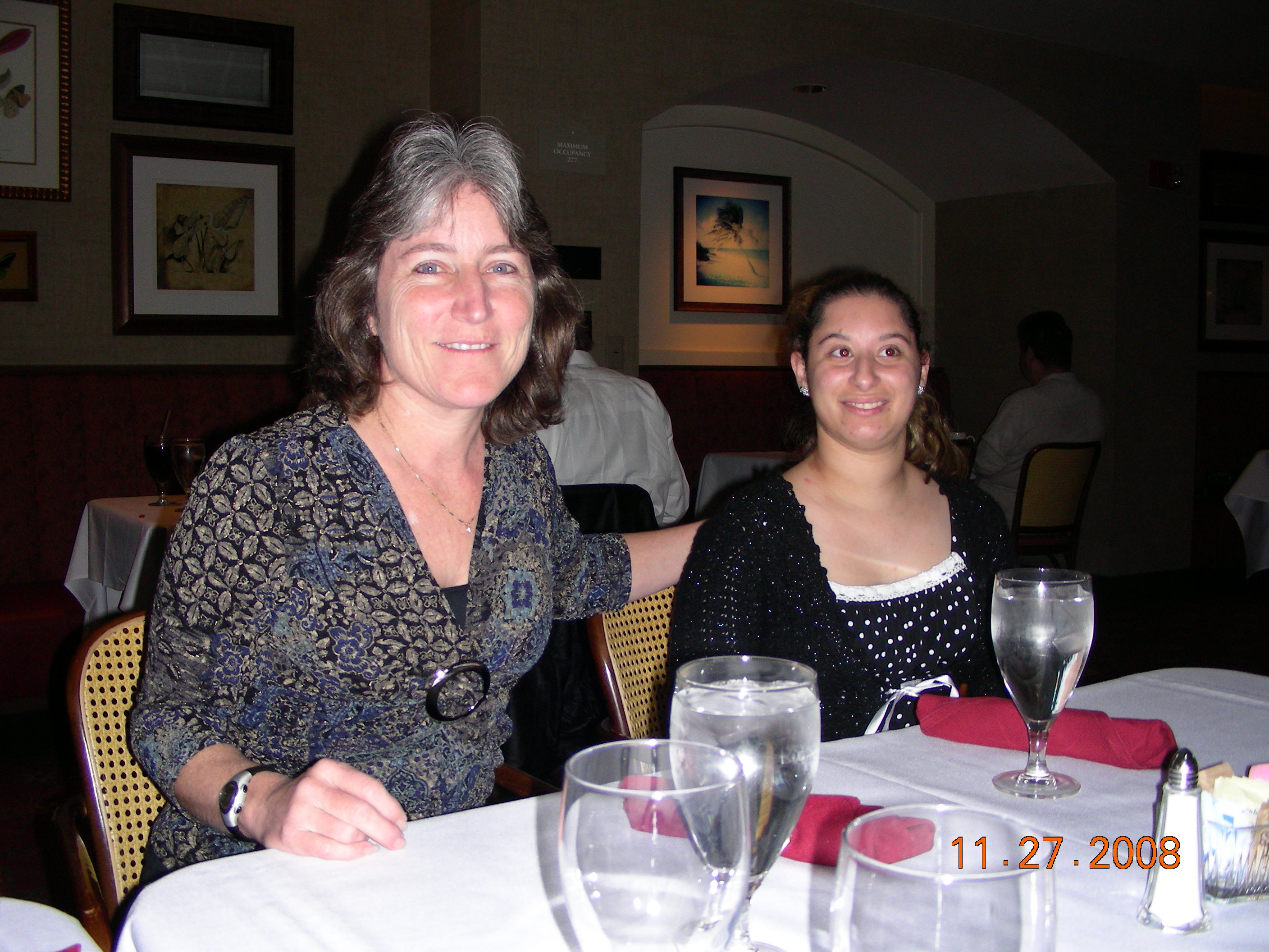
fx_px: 1393
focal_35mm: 38
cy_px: 476
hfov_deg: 49.0
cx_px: 634
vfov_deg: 37.7
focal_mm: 6.3
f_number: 3.5
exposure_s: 1/60.1
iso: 50
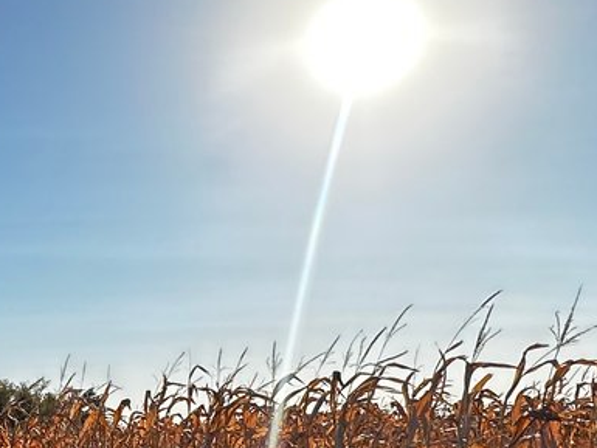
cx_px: 61
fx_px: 949
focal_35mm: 55
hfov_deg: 33.1
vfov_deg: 25.6
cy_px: 413
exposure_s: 1/2747
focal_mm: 2.22
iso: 50
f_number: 2.2
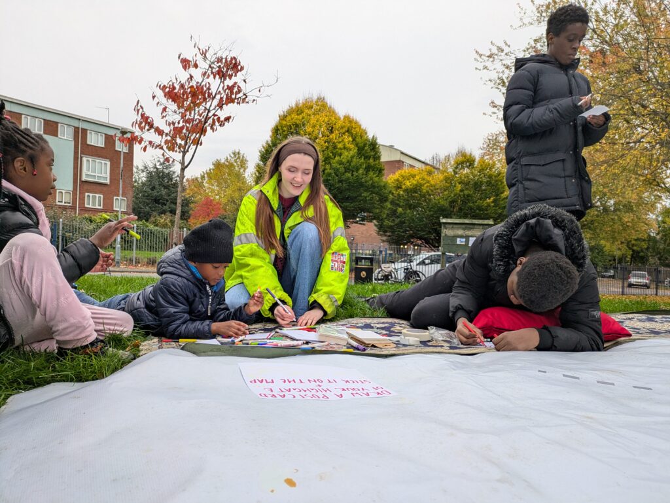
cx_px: 335
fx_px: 484
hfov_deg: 69.4
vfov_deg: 54.9
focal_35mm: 25
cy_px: 252
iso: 68
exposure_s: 1/216
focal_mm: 5.43
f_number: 1.89
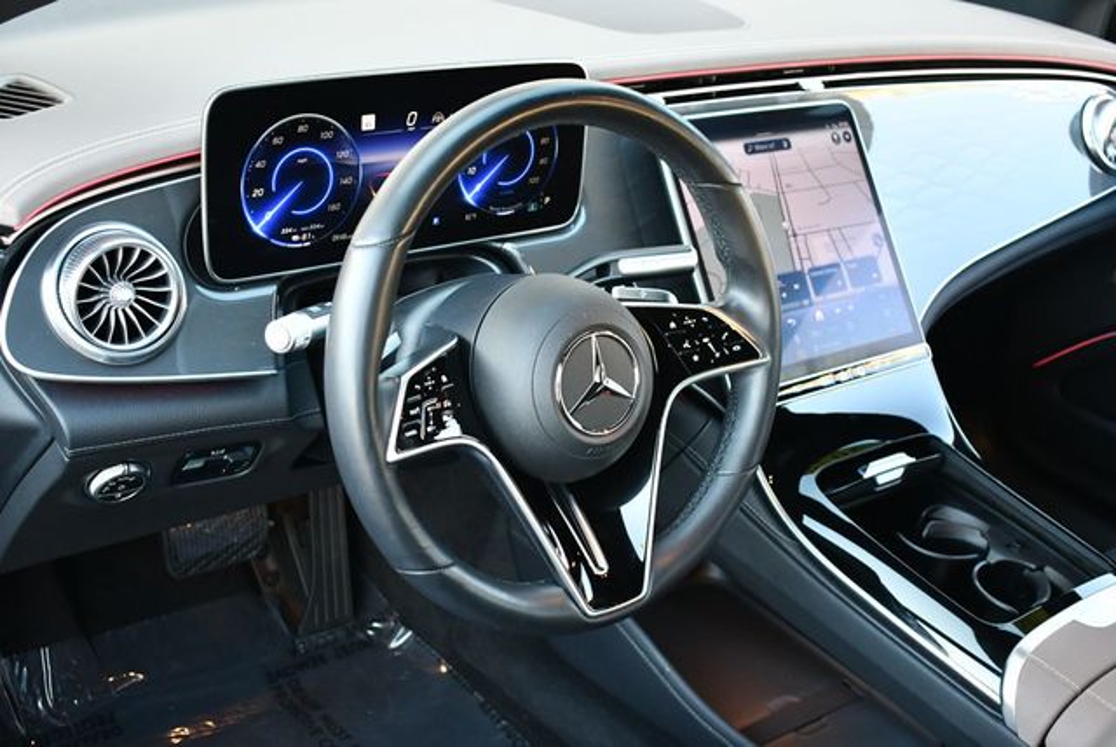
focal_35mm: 48
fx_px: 1489
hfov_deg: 41.1
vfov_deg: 28.1
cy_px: 374
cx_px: 558
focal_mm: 24
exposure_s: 1/125
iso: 1100
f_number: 3.8
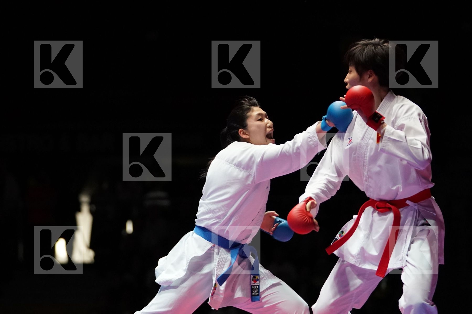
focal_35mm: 169
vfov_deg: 8.1
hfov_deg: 12.2
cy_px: 157
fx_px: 2216
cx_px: 236
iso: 5000
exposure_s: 1/1000
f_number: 2.8
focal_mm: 113
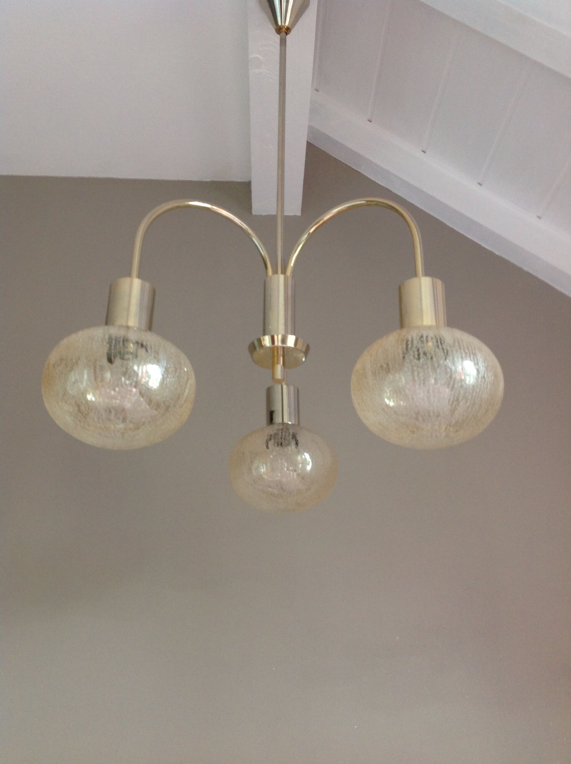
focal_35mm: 35
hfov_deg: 40.6
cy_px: 382
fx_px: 772
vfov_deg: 52.7
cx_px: 286
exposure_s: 1/15
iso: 80
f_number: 2.4
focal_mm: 4.28
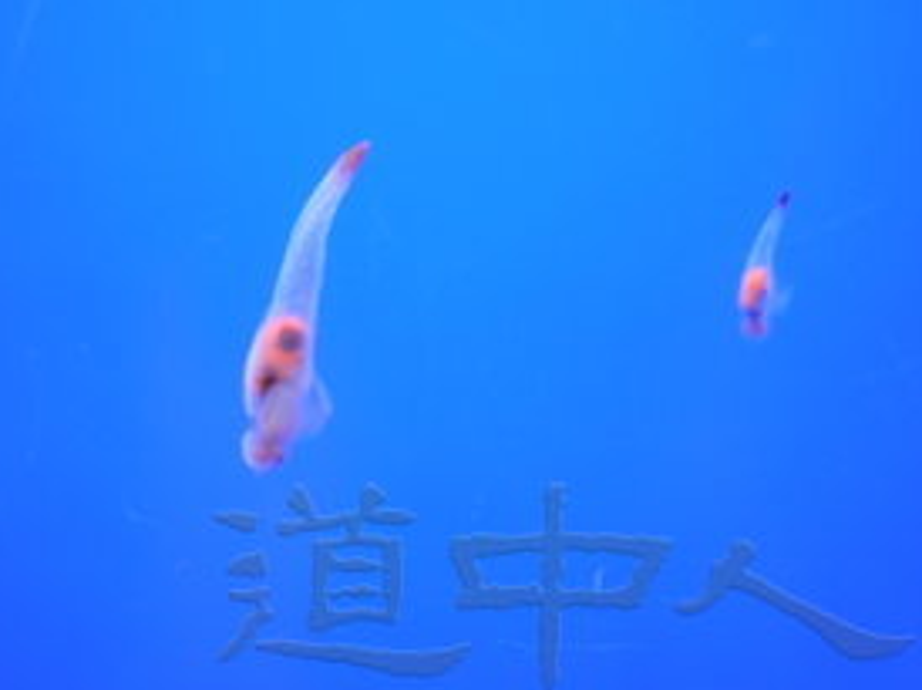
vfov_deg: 20.1
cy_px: 301
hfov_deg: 26.7
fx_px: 1943
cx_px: 424
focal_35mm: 73
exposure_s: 1/60
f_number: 1.7
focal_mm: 20
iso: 250
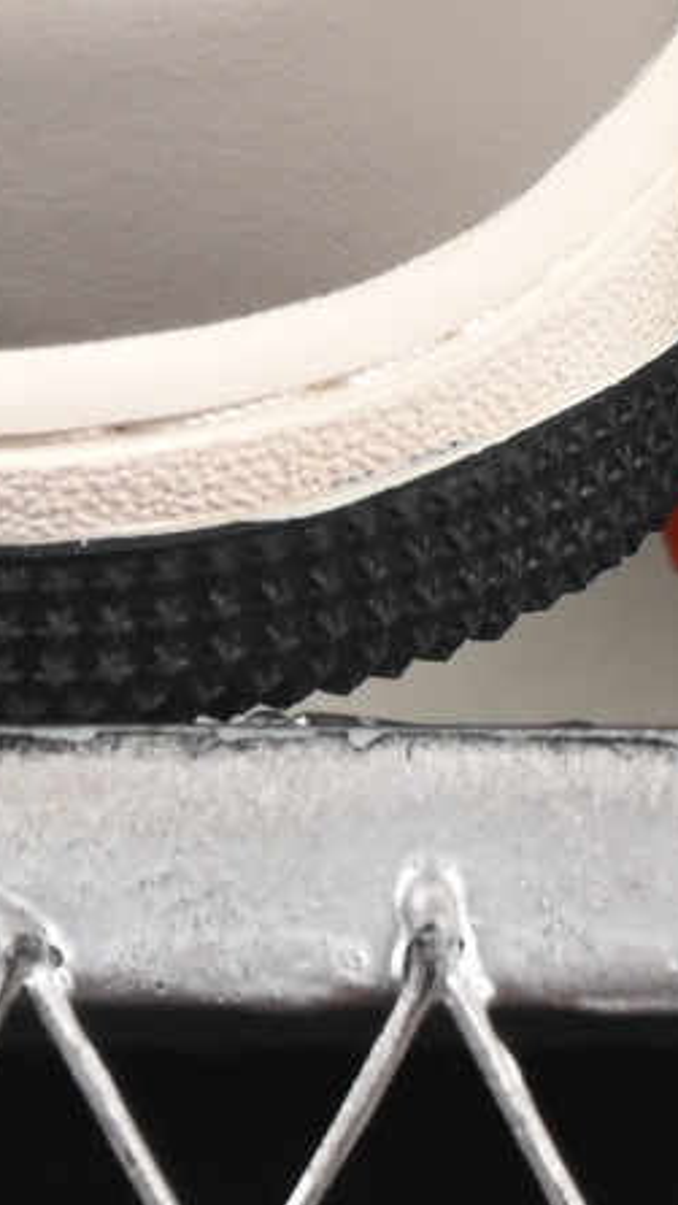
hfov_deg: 2.5
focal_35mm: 490
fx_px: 15655
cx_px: 889
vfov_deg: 4.4
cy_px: -848
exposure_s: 1/60
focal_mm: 50
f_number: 6.3
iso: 160
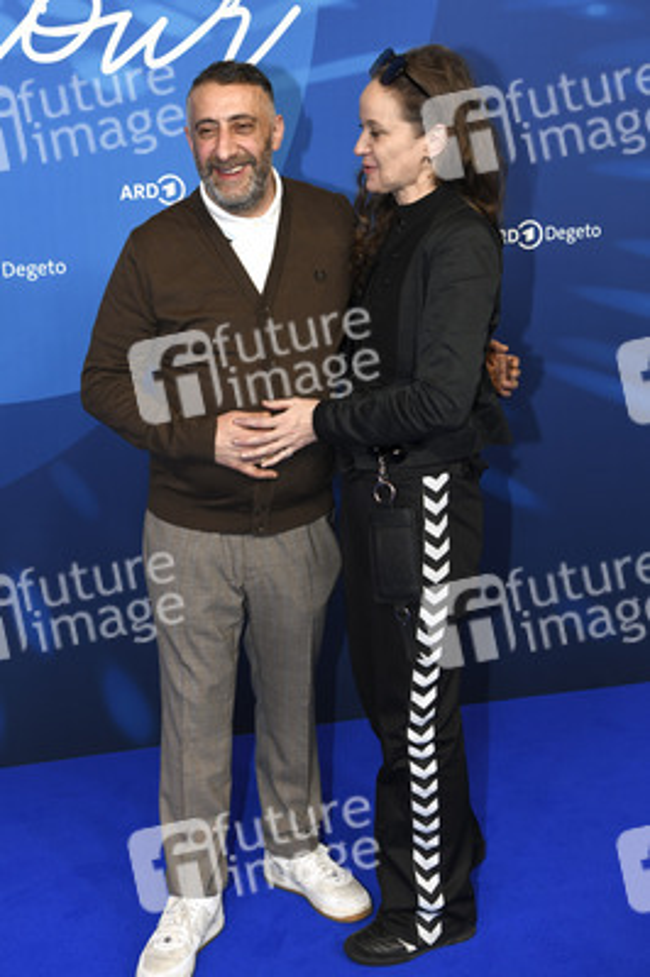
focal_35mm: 45
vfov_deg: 43.6
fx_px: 1221
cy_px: 488
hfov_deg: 29.8
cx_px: 325
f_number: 5
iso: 800
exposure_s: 1/250
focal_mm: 45
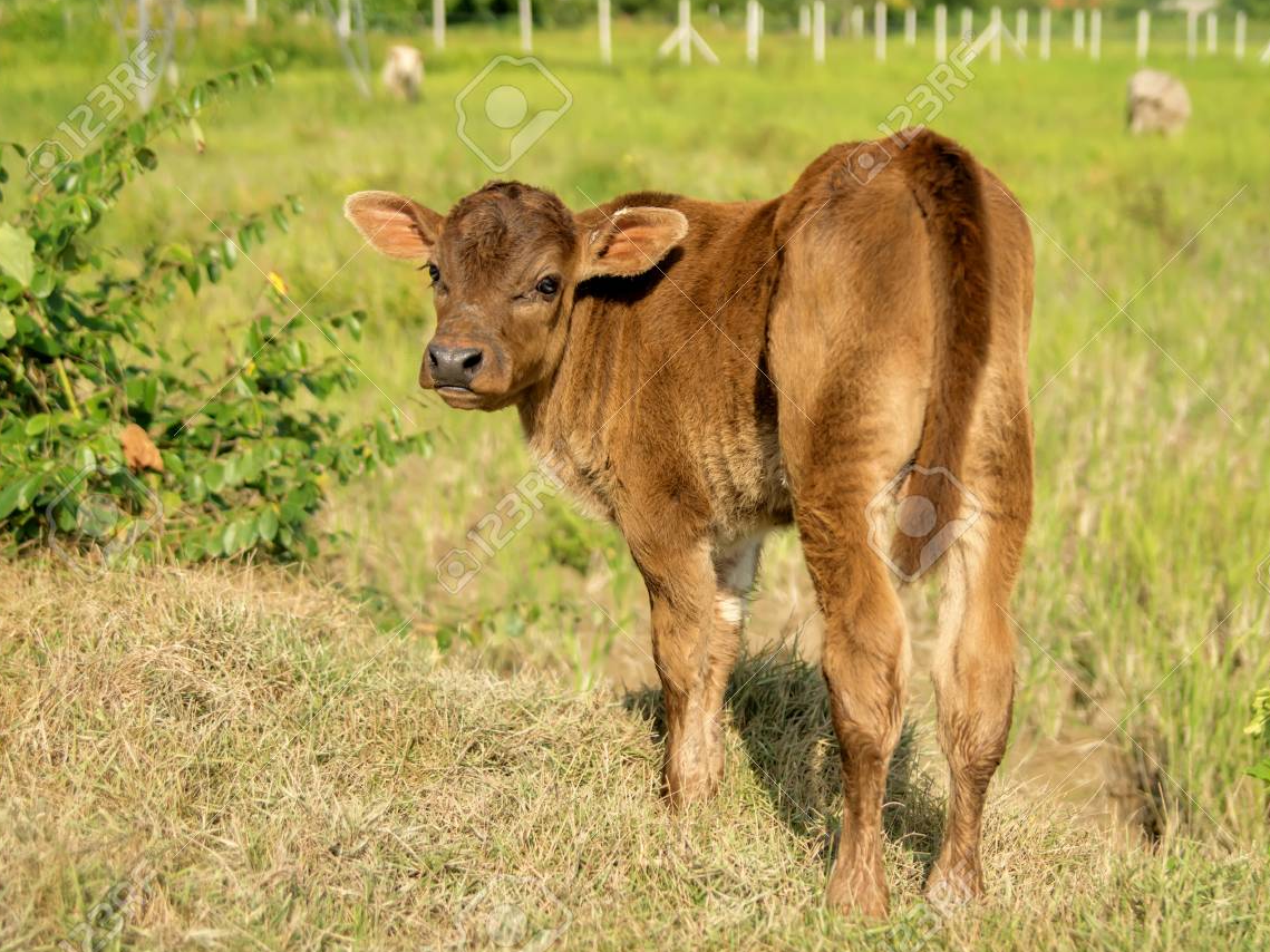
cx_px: 709
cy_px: 475
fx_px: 2111
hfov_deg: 33.4
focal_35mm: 58
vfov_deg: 25.4
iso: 100
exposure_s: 1/1250
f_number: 2.8
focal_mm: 35
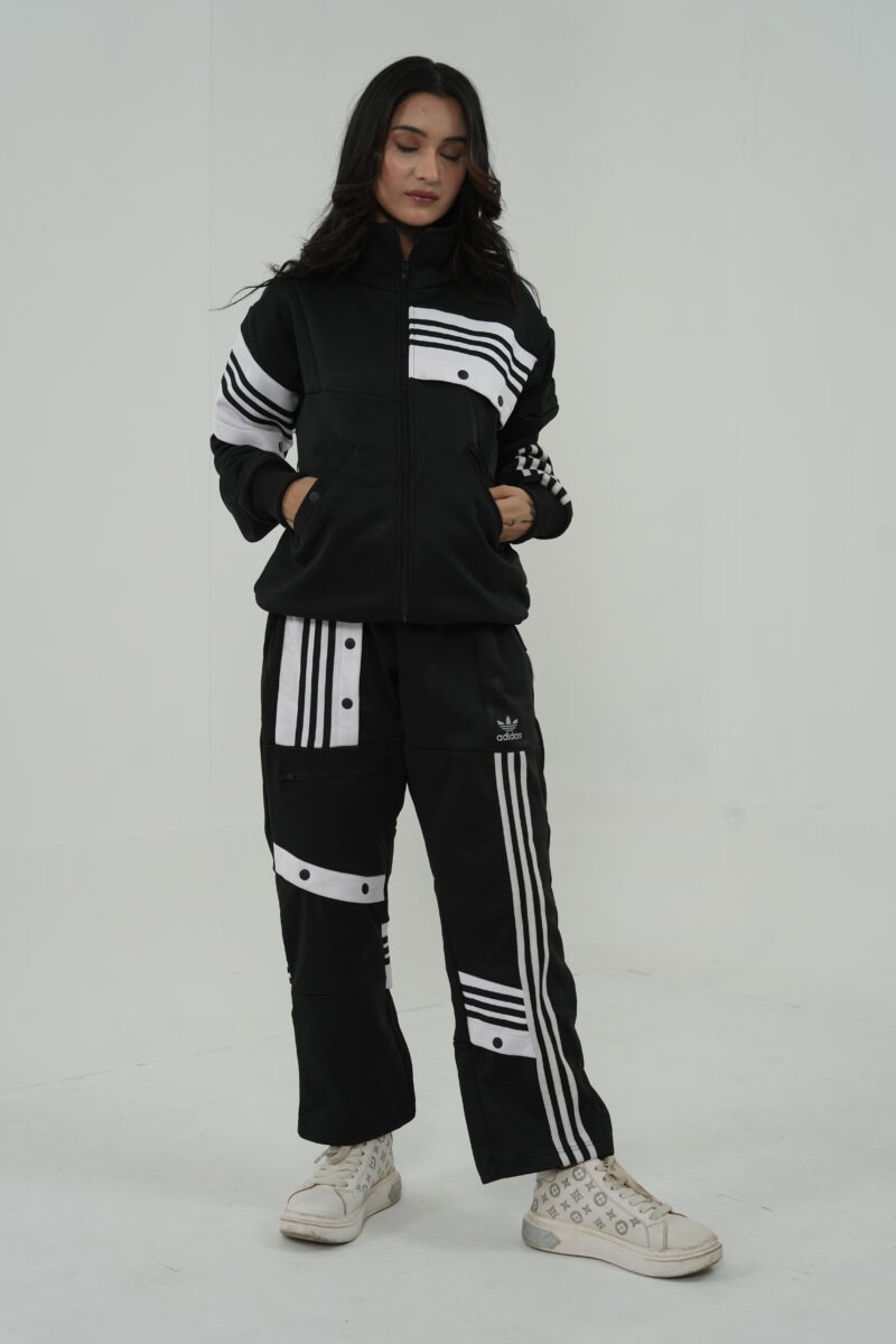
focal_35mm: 50
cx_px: 448
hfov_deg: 27.0
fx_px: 1867
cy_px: 672
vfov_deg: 39.6
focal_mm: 50
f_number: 4
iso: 400
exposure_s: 1/250
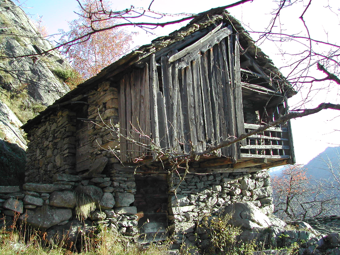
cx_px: 170
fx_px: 373
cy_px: 128
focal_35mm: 38
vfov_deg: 37.7
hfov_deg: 49.0
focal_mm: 8
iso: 100
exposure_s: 1/256
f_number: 2.8
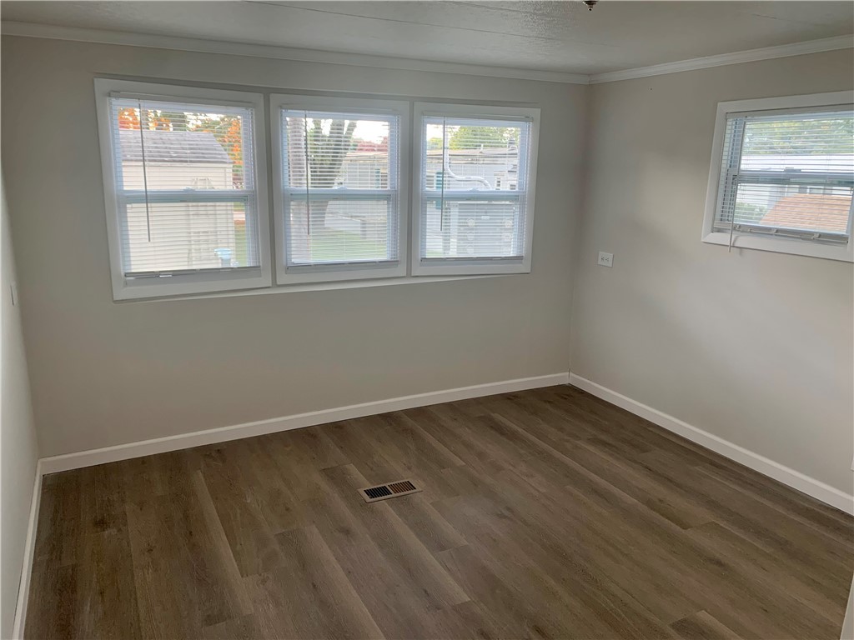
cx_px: 427
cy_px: 320
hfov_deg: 67.3
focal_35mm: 26
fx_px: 641
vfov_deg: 53.1
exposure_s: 1/121
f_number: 1.8
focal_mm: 4.25
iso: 80
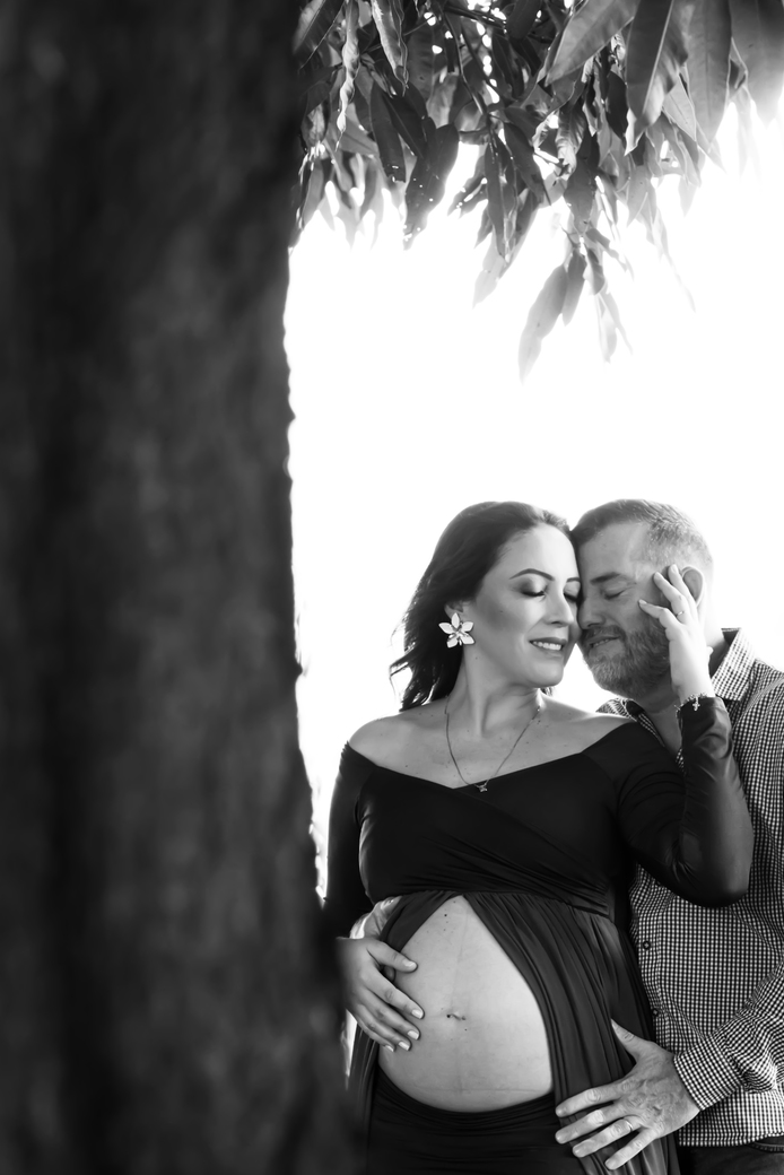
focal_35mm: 121
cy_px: 802
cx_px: 508
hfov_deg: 11.3
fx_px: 3950
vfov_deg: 16.9
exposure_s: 1/200
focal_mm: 70
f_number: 4.5
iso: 800
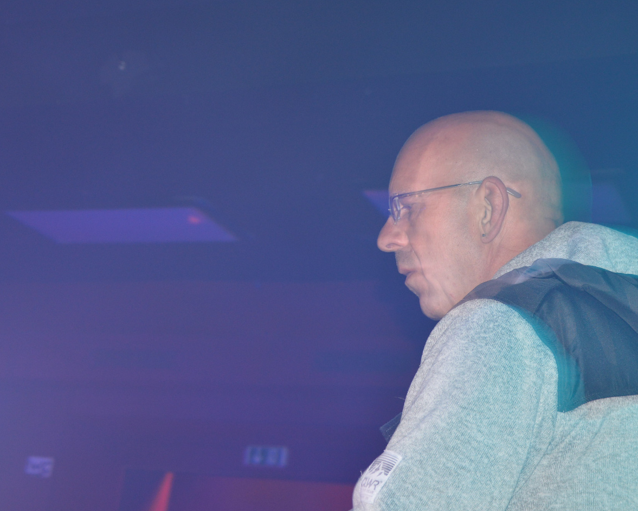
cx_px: 306
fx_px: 1228
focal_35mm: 65
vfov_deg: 23.5
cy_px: 236
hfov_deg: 29.1
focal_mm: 34
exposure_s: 1
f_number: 4.2
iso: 400
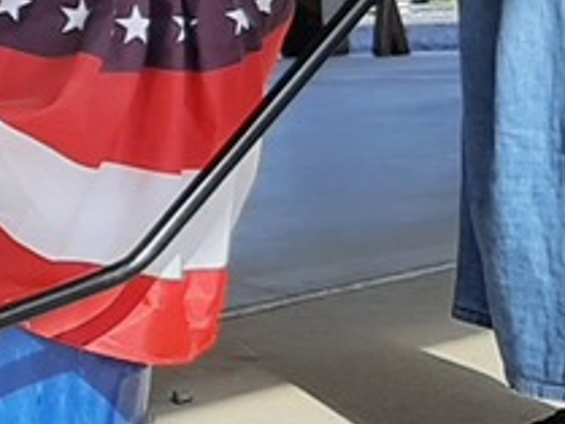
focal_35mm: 149
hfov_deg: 12.1
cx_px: -473
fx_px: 2433
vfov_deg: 9.9
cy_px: -41
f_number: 1.7
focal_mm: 3.93
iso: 40
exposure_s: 1/540
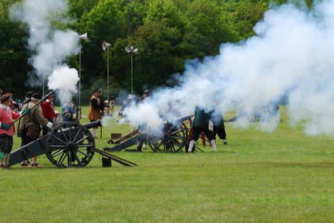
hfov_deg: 9.4
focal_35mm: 219
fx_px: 2034
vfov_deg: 6.3
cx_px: 198
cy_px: 111
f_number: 7.1
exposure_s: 1/320
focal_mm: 102
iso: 100
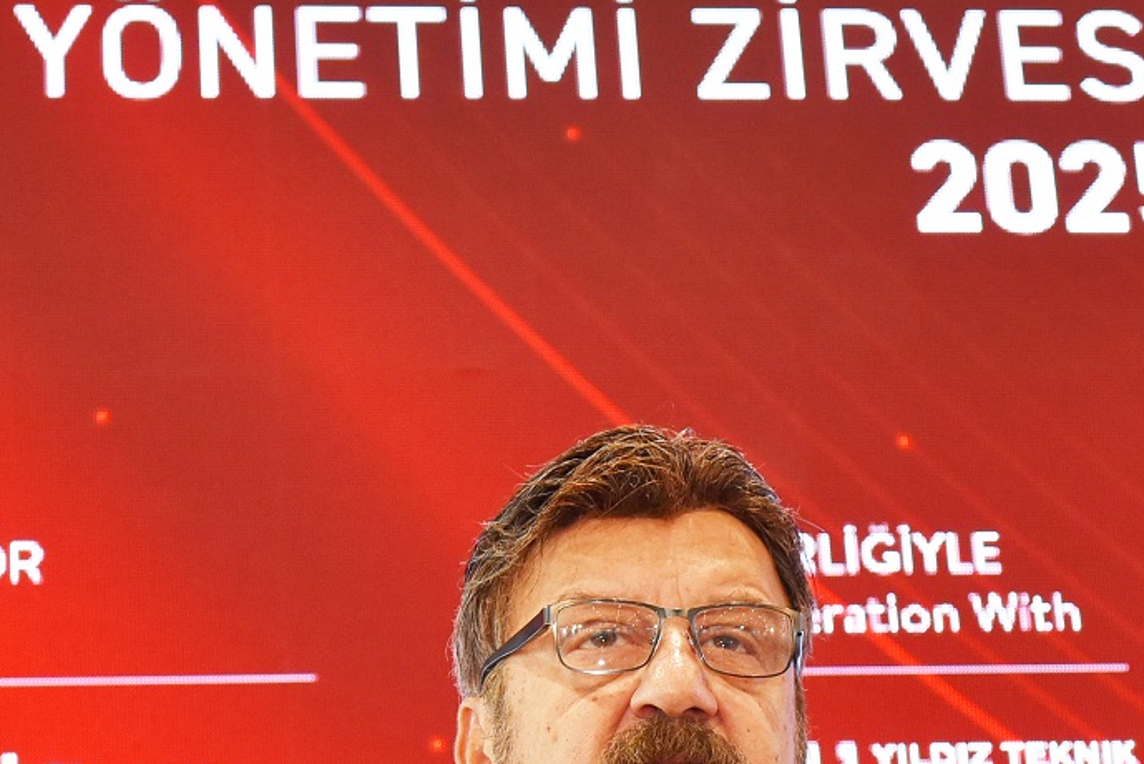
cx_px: 588
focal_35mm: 137
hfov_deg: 15.0
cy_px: 730
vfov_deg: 10.0
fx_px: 4355
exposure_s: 1/160
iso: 640
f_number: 4
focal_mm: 40
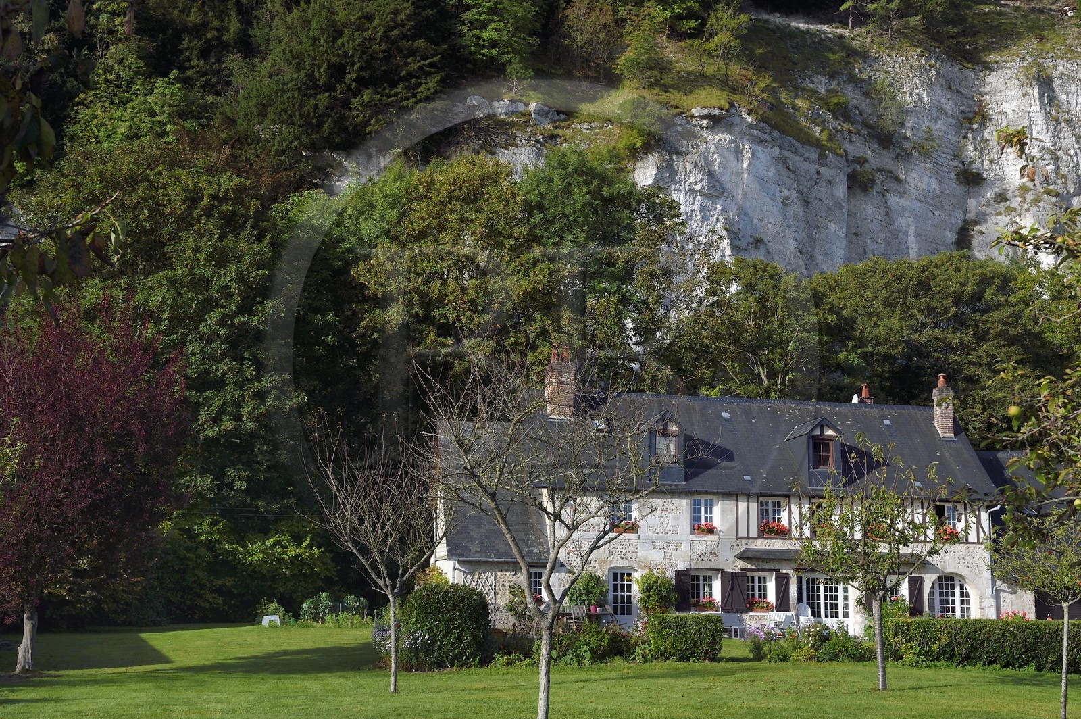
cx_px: 540
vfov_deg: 25.9
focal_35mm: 52
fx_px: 1560
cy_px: 360
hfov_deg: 38.2
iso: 200
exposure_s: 1/320
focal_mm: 52
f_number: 11
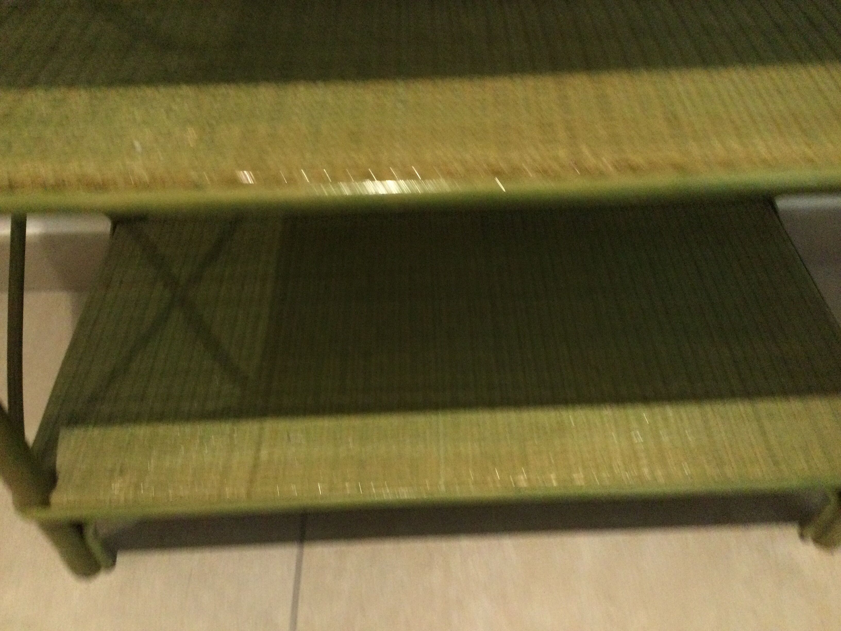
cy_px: 316
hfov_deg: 58.4
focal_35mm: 31
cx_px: 420
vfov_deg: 45.4
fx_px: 753
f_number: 2.4
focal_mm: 3.3
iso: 200
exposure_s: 1/20
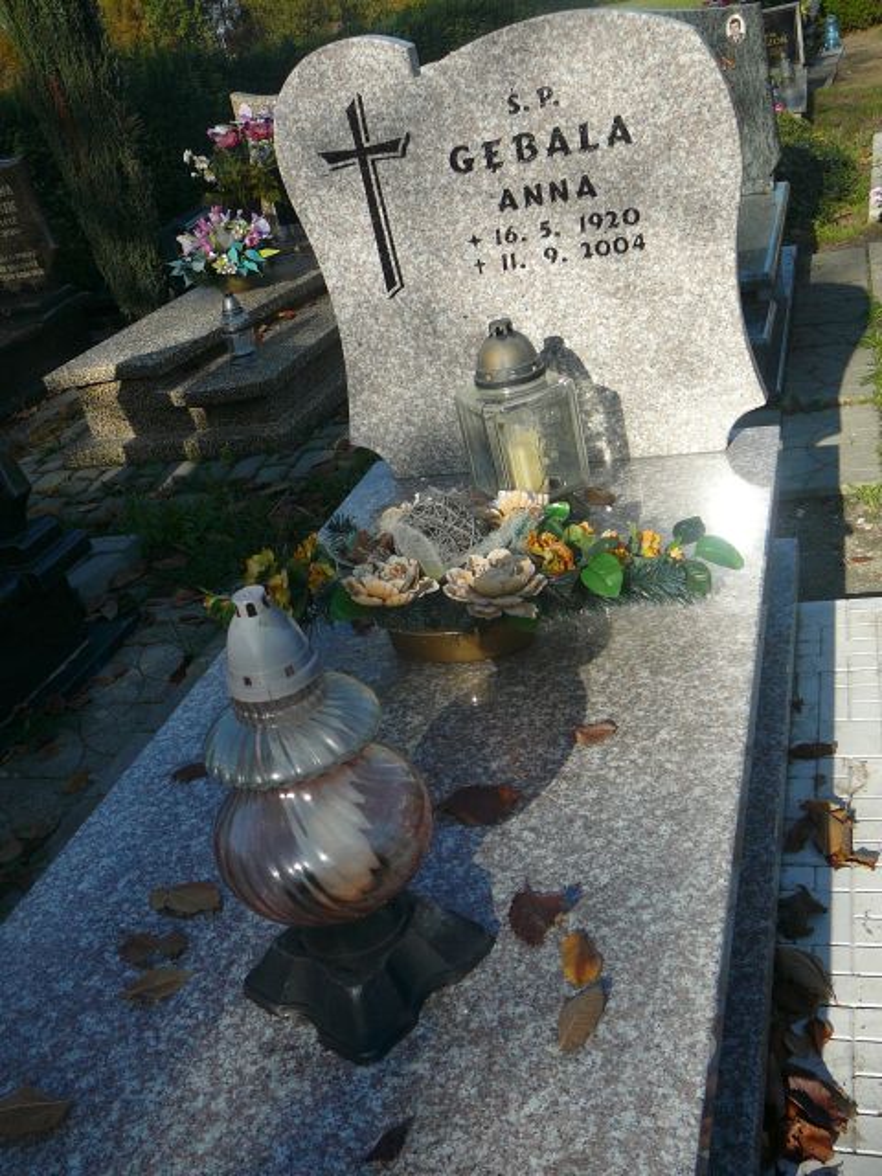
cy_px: 588
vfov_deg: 52.6
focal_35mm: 35
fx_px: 1189
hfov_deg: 40.7
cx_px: 441
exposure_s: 1/1000
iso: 80
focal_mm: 5.2
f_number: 2.8
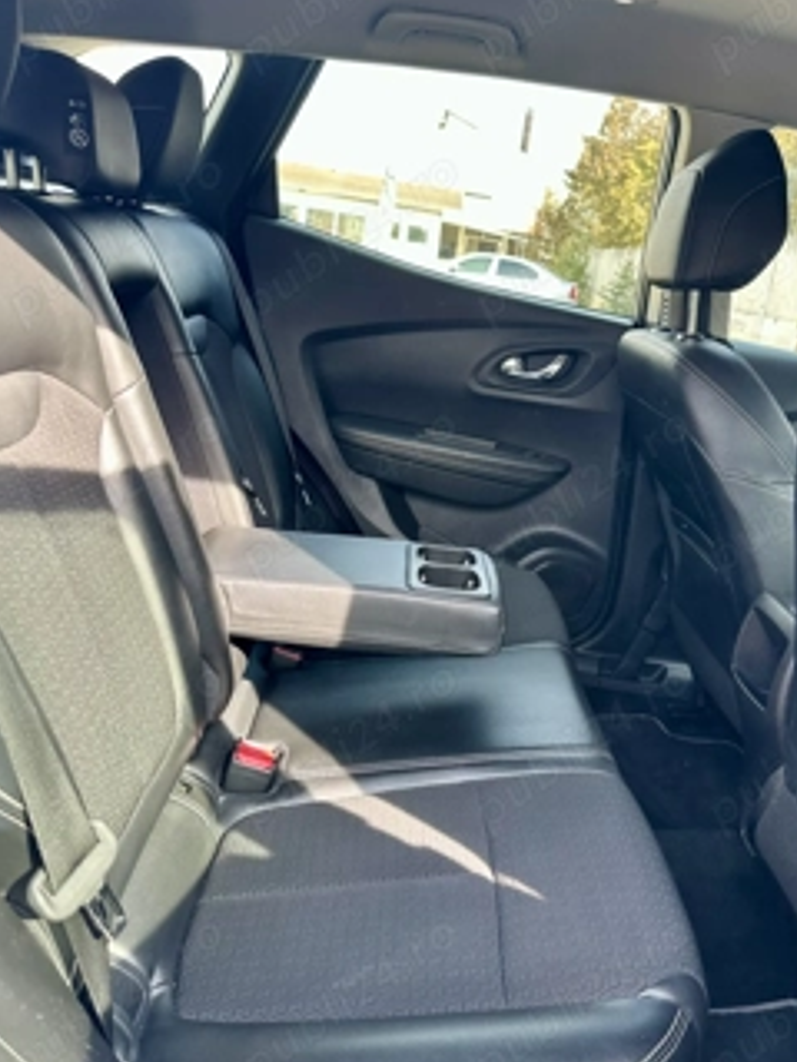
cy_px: 548
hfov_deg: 46.6
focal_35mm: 30
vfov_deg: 60.0
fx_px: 921
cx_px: 465
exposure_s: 1/121
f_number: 1.78
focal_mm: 6.86
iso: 80
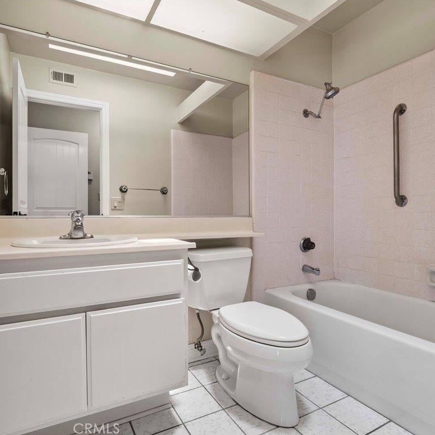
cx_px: 204
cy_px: 218
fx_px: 270
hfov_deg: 77.6
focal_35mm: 19
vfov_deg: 77.7
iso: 200
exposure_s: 1/2
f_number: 8
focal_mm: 8
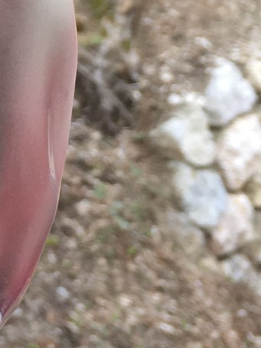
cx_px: -161
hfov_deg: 11.0
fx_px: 1286
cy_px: -43
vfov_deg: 15.0
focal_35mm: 128
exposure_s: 1/50
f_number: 2.2
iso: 25
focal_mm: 4.15
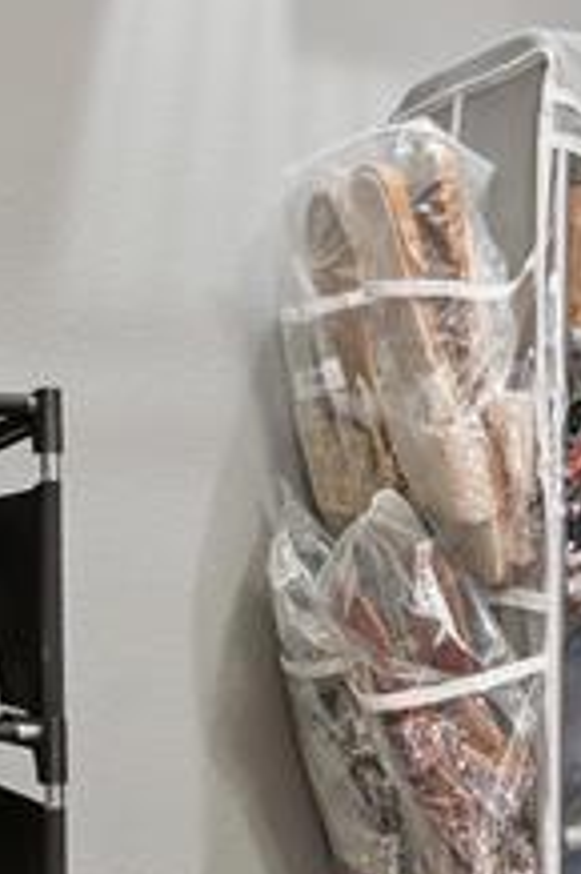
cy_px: 597
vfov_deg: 26.8
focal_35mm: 75
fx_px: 1818
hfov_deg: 17.1
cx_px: 761
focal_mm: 17
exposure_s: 1/1.25
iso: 400
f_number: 8
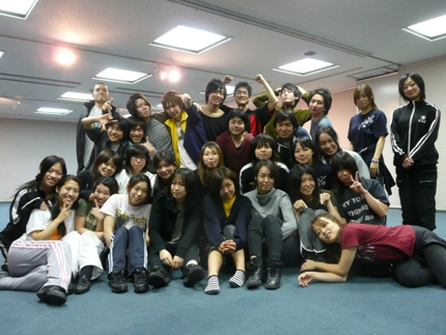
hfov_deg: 56.8
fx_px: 413
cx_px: 223
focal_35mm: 32
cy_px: 168
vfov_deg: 44.2
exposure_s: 1/8
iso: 200
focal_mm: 5.2
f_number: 3.5
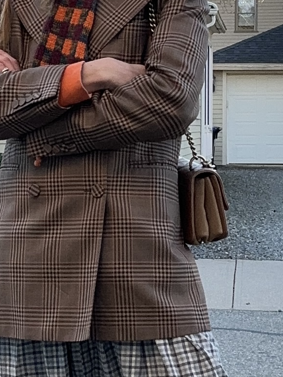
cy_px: 289
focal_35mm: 75
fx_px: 817
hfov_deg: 19.6
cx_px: 106
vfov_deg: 25.6
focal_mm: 2.69
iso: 32
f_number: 1.9
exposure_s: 1/164
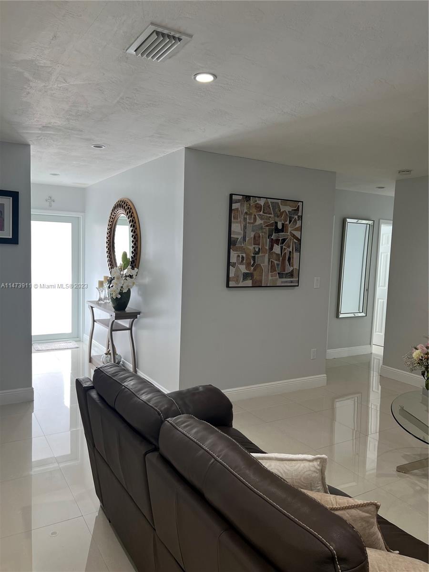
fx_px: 430
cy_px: 286
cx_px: 214
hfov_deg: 53.1
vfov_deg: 67.3
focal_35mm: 26
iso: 50
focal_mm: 5.7
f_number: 1.5
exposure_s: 1/120
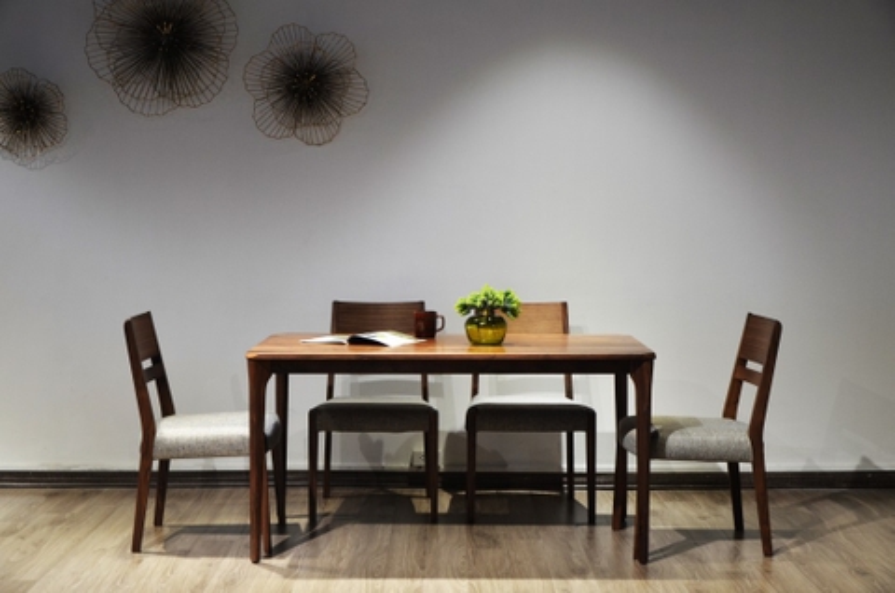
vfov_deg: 23.7
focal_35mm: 57
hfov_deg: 35.1
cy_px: 296
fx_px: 1414
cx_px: 448
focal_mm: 38
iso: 500
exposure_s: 1/60
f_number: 4.5
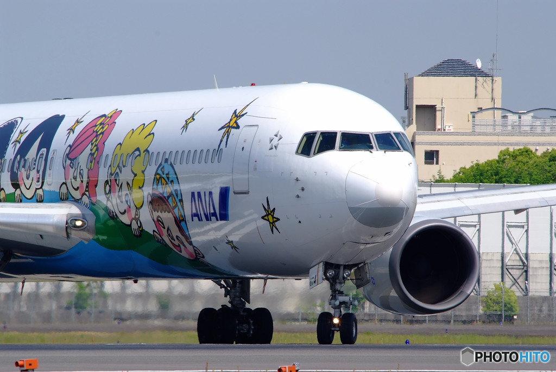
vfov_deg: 2.4
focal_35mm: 570
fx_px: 8812
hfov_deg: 3.6
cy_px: 186
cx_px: 278
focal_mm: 380
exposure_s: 1/250
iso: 200
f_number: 14
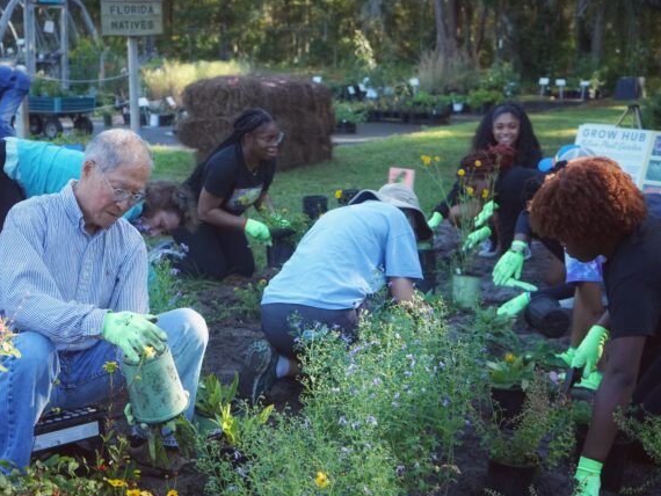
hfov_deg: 33.7
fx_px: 1089
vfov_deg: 25.7
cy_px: 235
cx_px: 290
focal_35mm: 57
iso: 2000
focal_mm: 44
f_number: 5
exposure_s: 1/1000
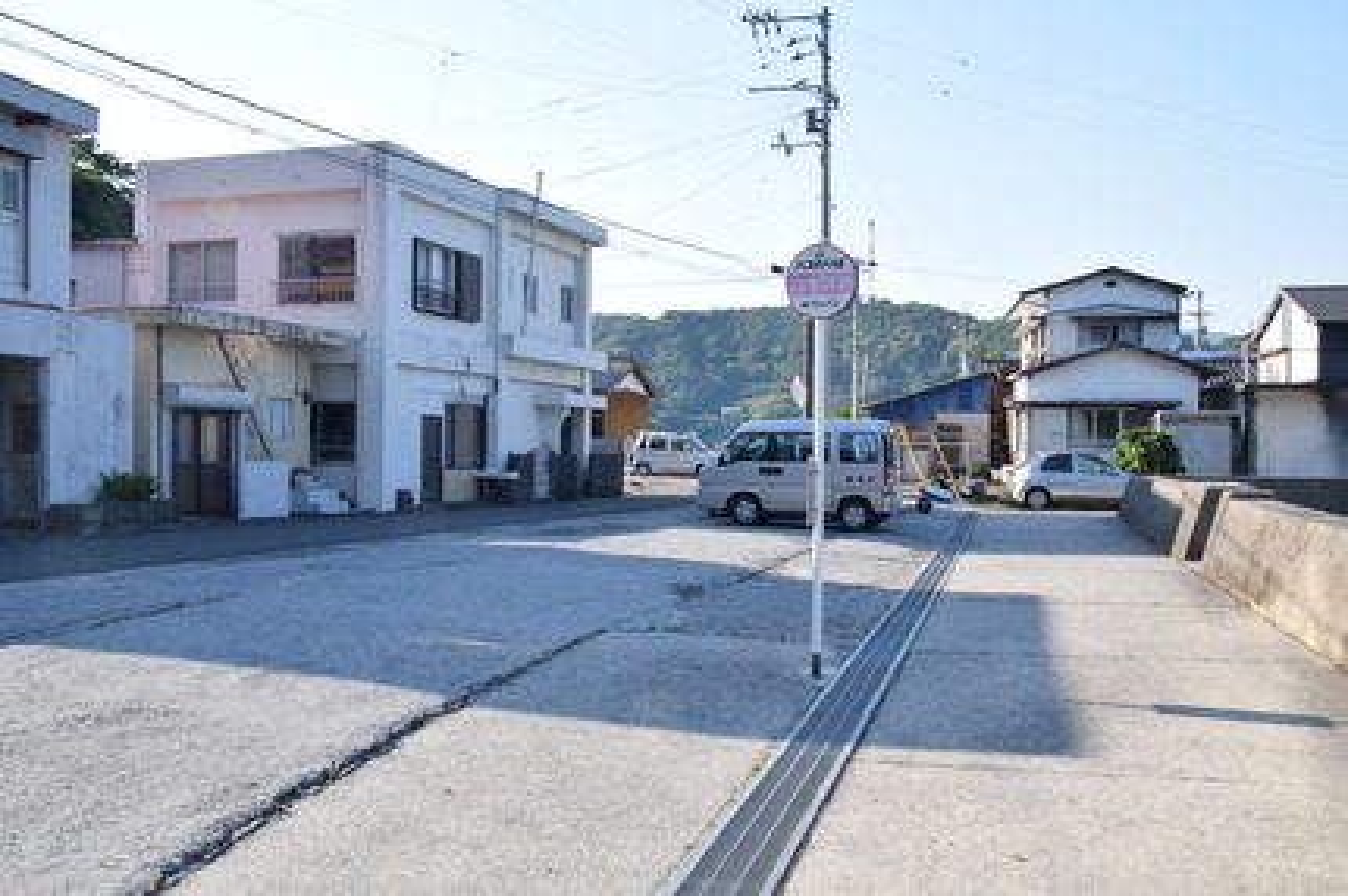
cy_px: 448
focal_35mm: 33
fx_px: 1235
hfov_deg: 57.3
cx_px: 674
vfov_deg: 39.9
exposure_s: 1/200
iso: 800
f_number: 13
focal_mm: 22
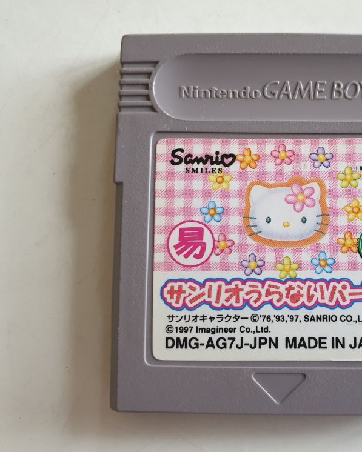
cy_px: 226
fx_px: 455
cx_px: 286
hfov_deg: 41.6
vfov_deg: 52.8
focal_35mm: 34
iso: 320
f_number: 2.4
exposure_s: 1/50
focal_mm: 4.3
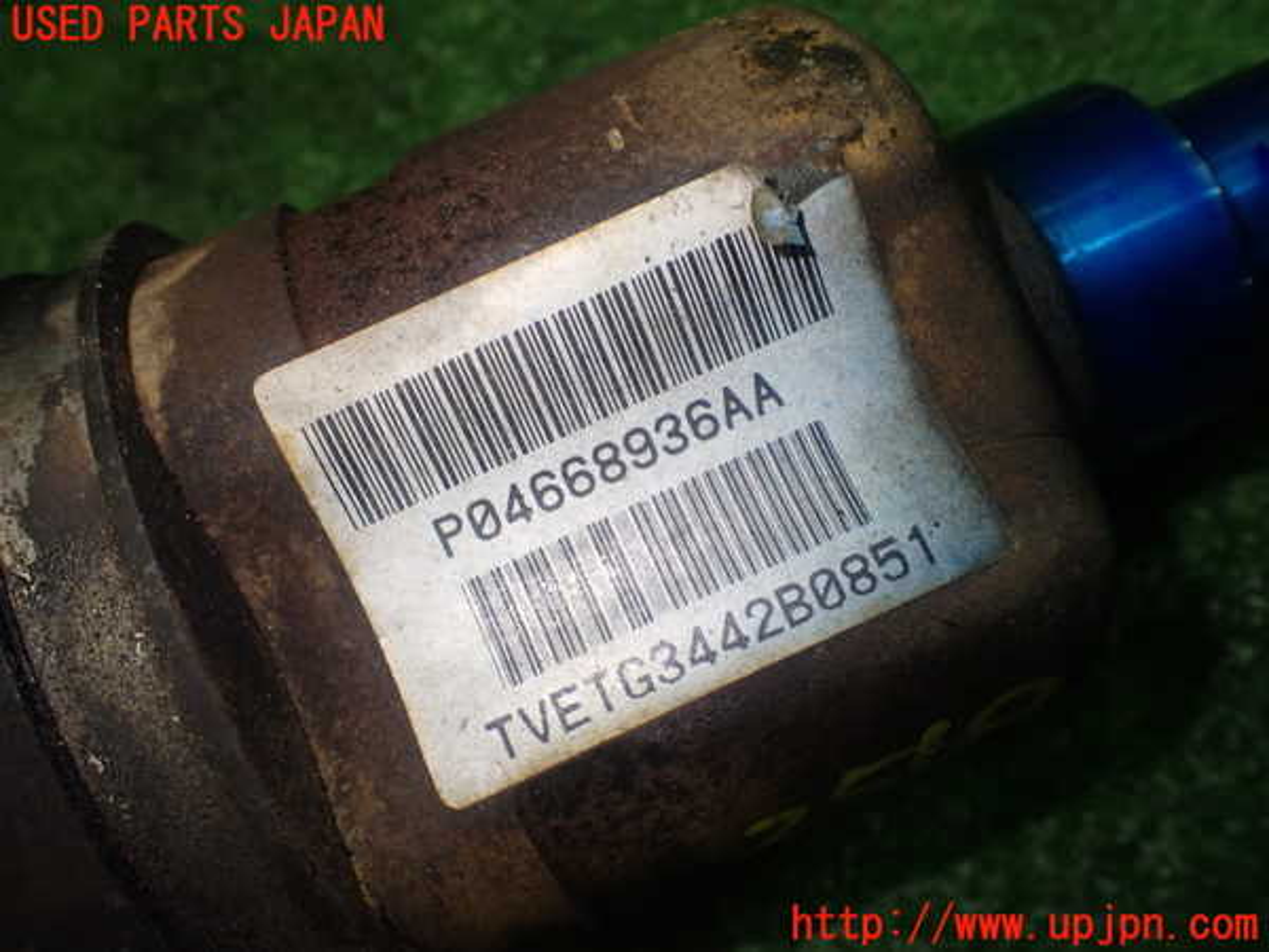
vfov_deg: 46.8
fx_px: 1100
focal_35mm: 30
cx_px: 634
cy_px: 476
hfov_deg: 60.0
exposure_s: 1/125
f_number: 2.3
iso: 200
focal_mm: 5.4
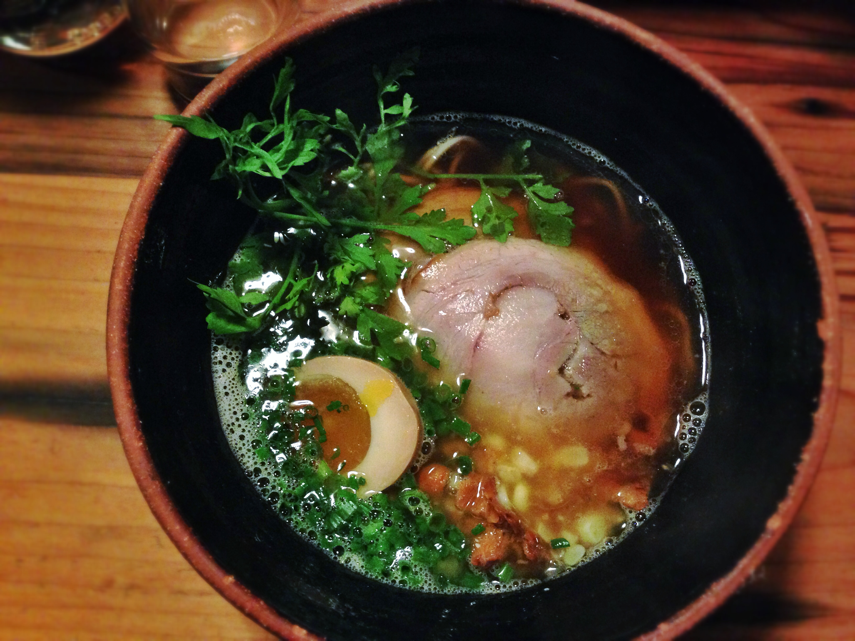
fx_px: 815
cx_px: 428
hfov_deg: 55.4
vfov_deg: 42.9
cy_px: 320
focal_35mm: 33
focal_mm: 4.12
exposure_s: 1/20
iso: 400
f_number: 2.4
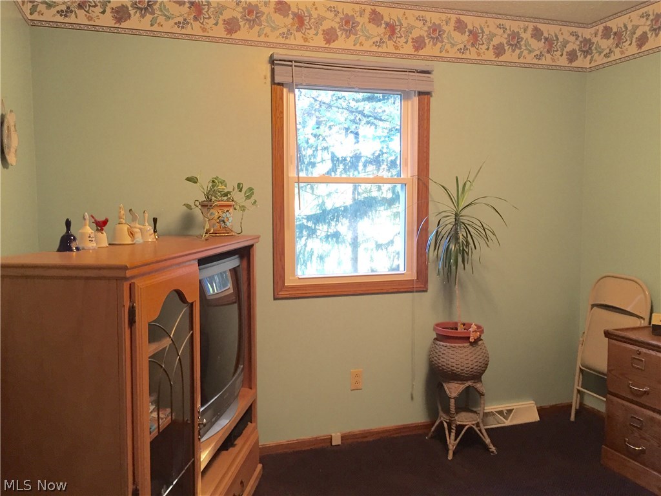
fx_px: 554
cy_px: 248
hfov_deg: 61.7
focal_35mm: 29
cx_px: 330
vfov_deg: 48.2
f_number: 2.2
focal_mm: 4.15
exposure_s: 1/33
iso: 160
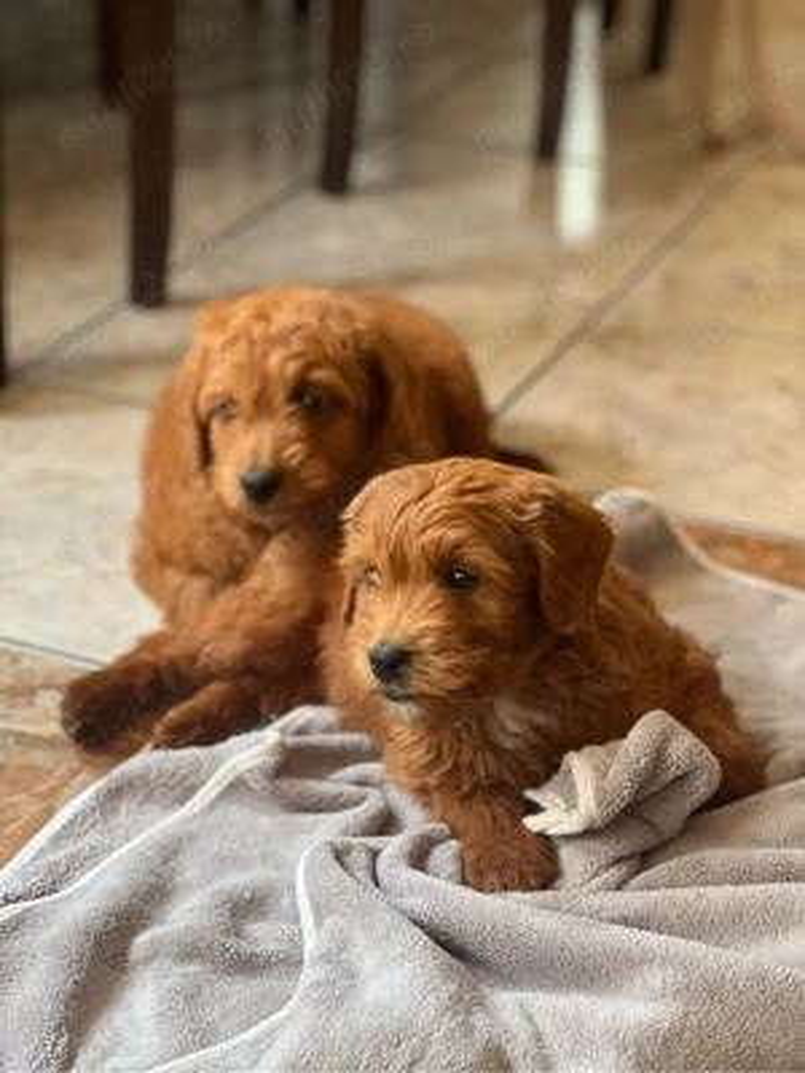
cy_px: 536
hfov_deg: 19.1
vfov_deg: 25.3
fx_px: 2388
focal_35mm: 77
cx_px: 402
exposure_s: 1/62
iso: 250
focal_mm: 9
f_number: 2.8
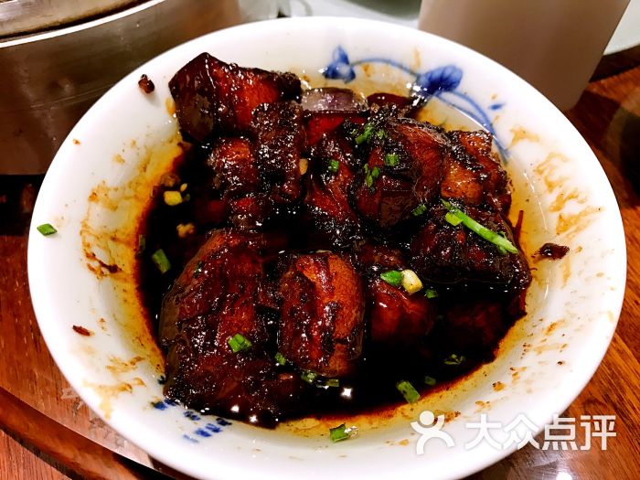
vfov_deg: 49.7
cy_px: 240
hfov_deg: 63.4
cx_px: 320
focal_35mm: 28
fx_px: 518
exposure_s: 1/16
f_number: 1.8
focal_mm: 3.99
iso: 40
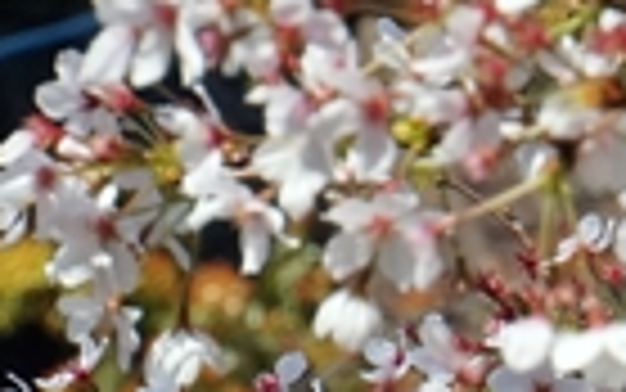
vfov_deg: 1.2
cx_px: 1207
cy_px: 991
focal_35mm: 1066
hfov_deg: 2.0
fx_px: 18186
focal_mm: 121.3
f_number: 13
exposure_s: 1/800
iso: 800
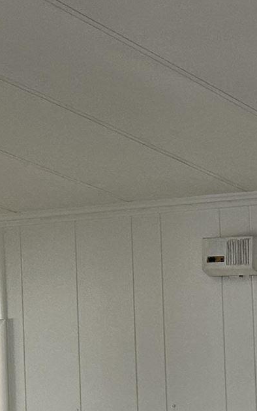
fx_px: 1389
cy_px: 603
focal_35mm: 124
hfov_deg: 9.4
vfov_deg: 15.6
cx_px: 624
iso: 160
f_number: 1.78
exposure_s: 1/120
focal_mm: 6.86
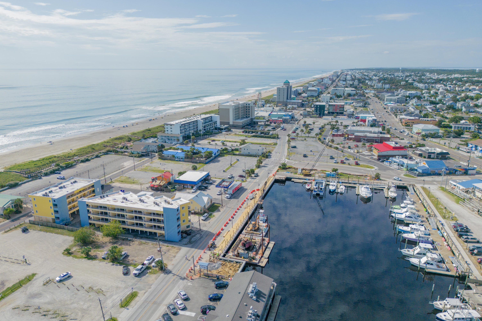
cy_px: 175
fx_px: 335
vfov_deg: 51.2
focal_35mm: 25
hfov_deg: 71.5
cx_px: 241
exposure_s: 1/4000
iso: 150
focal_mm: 6.72
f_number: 1.7
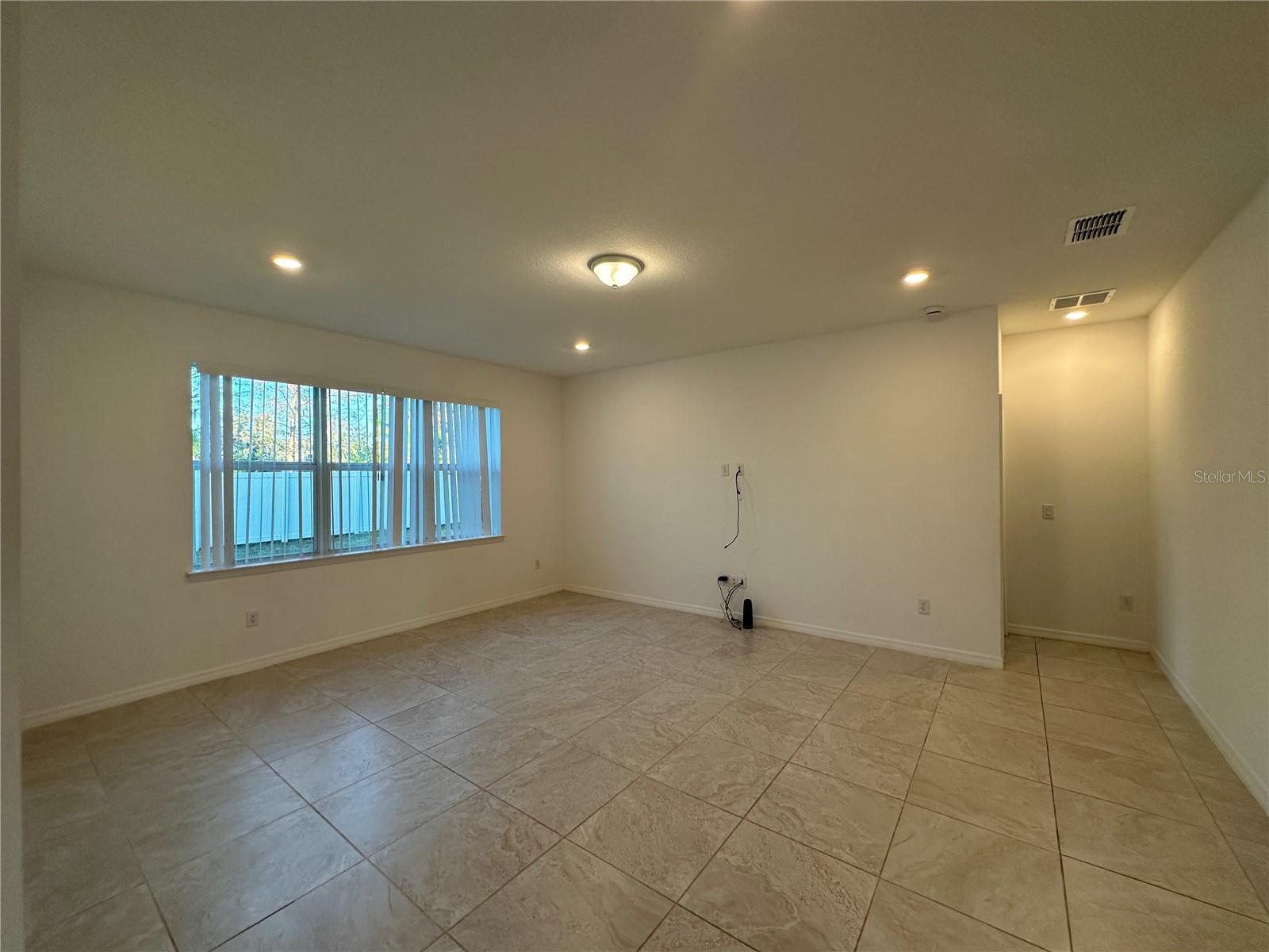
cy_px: 476
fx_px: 513
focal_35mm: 14
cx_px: 634
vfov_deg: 85.7
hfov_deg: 102.1
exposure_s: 1/120
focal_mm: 2.22
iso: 100
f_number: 2.2
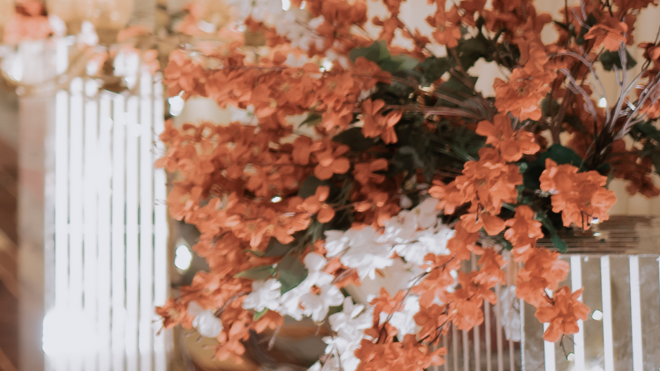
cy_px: -123
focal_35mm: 127
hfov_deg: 15.6
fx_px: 2222
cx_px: -312
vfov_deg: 9.4
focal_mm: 35
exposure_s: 1/160
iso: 250
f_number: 1.8
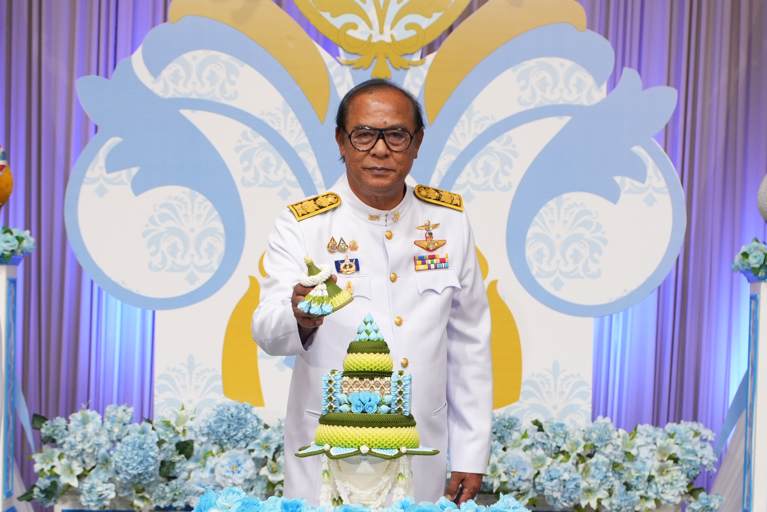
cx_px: 381
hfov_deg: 20.6
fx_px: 2109
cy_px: 381
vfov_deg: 13.8
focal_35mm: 99
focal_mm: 53
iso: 1000
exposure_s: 1/160
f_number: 5
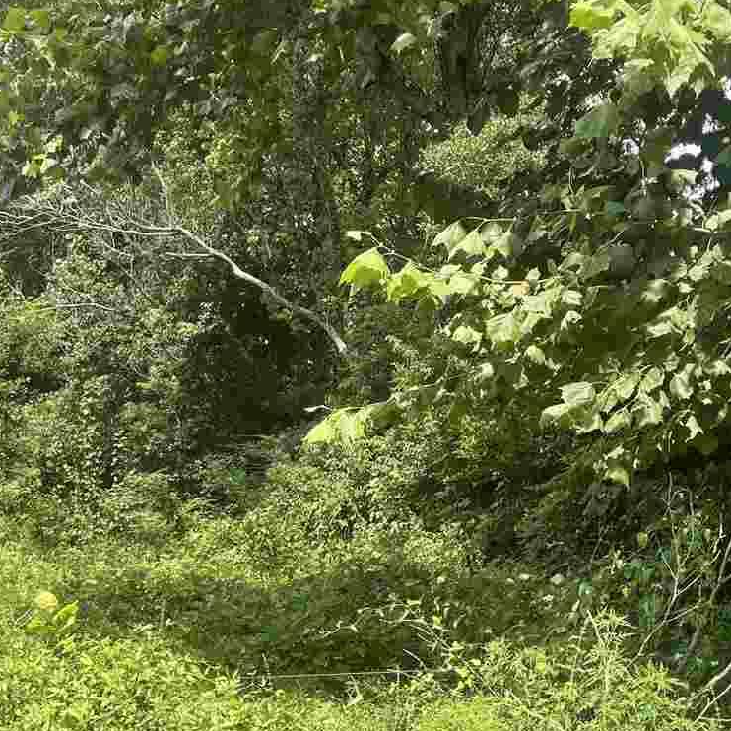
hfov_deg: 28.1
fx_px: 1457
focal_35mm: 61
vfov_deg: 27.6
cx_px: 308
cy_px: 578
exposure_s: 1/1339
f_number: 1.6
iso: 32
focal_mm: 5.1
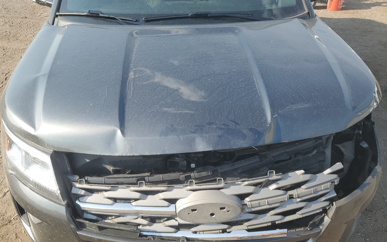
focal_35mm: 28
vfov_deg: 44.5
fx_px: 295
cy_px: 124
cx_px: 192
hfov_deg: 66.5
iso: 50
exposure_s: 1/1429
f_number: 1.5
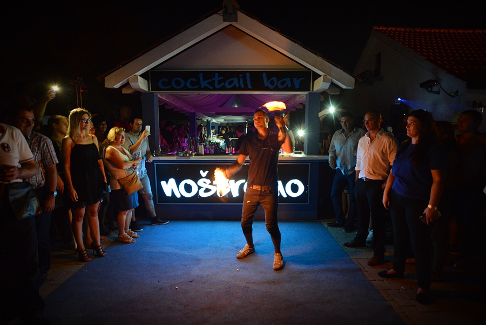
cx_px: 243
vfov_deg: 70.5
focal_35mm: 17
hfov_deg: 93.2
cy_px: 162
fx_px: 230
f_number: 4
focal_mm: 17
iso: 3200
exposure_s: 1/25
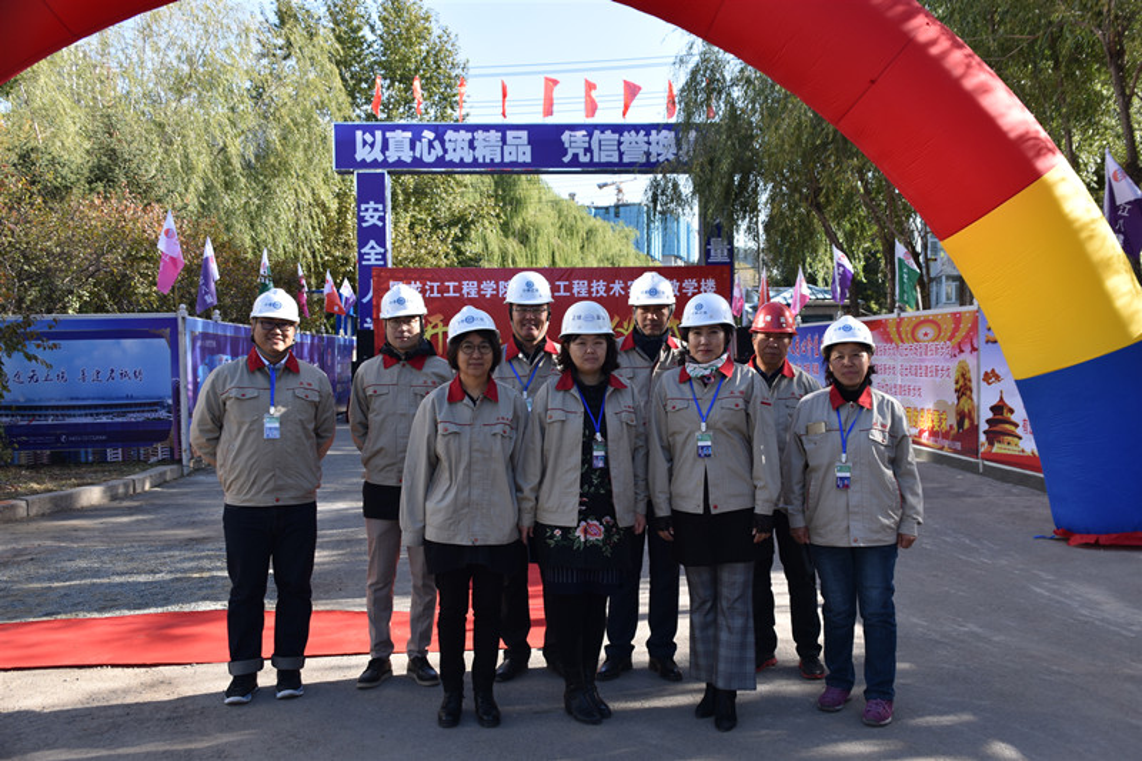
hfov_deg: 49.6
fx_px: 1237
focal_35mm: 39
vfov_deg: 34.2
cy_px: 380
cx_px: 571
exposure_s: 1/125
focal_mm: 26
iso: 100
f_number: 5.6
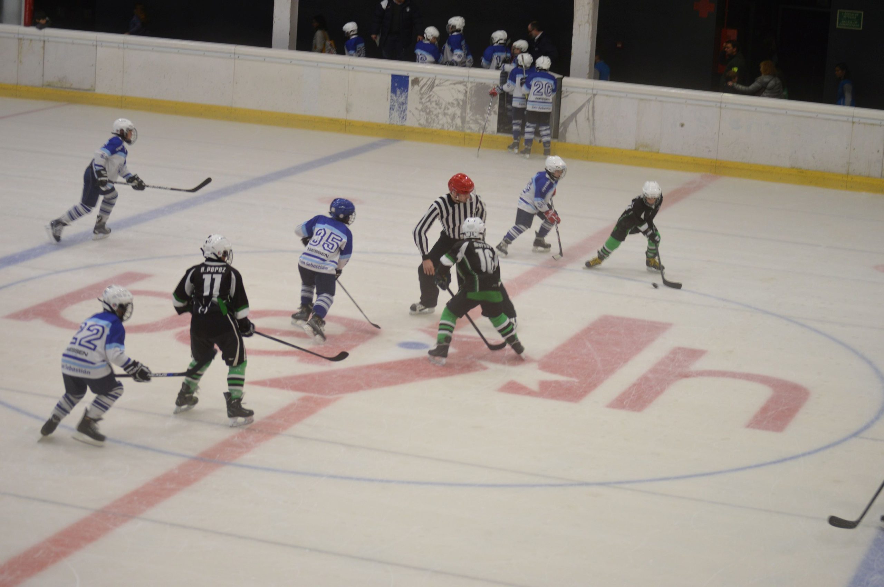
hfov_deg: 24.6
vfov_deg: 16.5
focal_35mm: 82
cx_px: 442
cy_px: 294
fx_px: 2024
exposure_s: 1/80
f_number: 4.2
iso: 400
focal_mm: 55
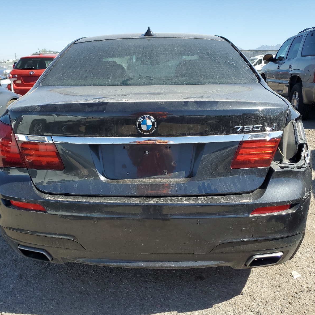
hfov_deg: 52.5
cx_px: 148
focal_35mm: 31
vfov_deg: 52.5
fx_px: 319
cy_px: 157
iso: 50
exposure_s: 1/2000
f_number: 1.5
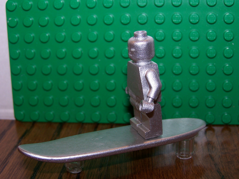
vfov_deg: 21.9
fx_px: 463
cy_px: 90
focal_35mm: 67
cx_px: 120
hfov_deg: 29.0
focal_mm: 11.1
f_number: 3.2
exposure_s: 1/80
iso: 80
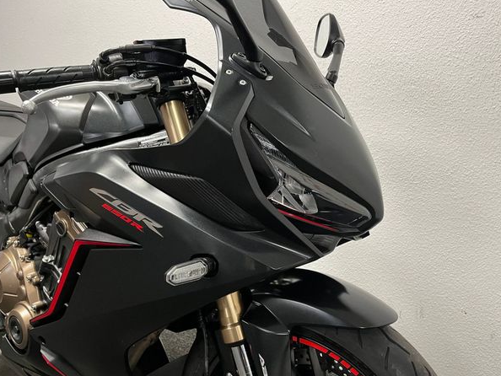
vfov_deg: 49.7
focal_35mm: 28
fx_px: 405
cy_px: 201
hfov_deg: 63.4
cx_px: 265
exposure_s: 1/50
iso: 160
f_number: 1.6
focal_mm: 5.1
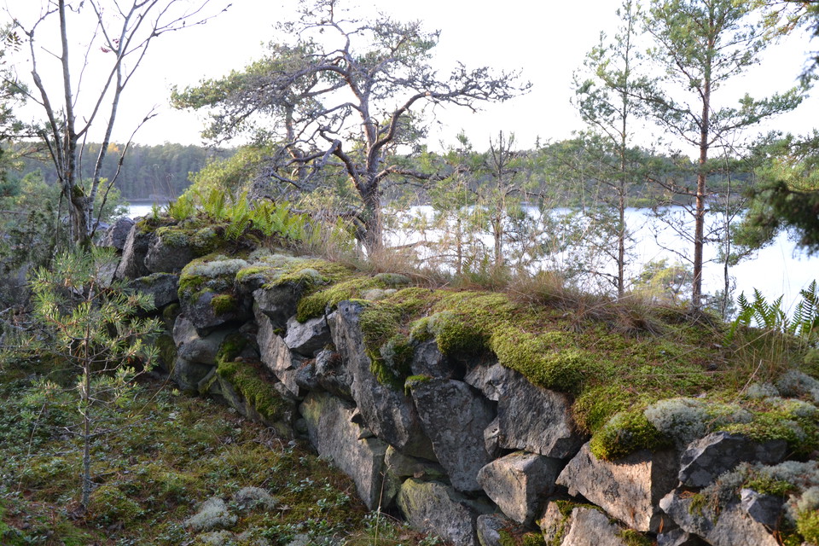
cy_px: 273
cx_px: 410
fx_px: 853
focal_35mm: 38
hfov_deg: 51.3
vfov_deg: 35.5
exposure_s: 1/100
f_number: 5
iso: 400
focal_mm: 25
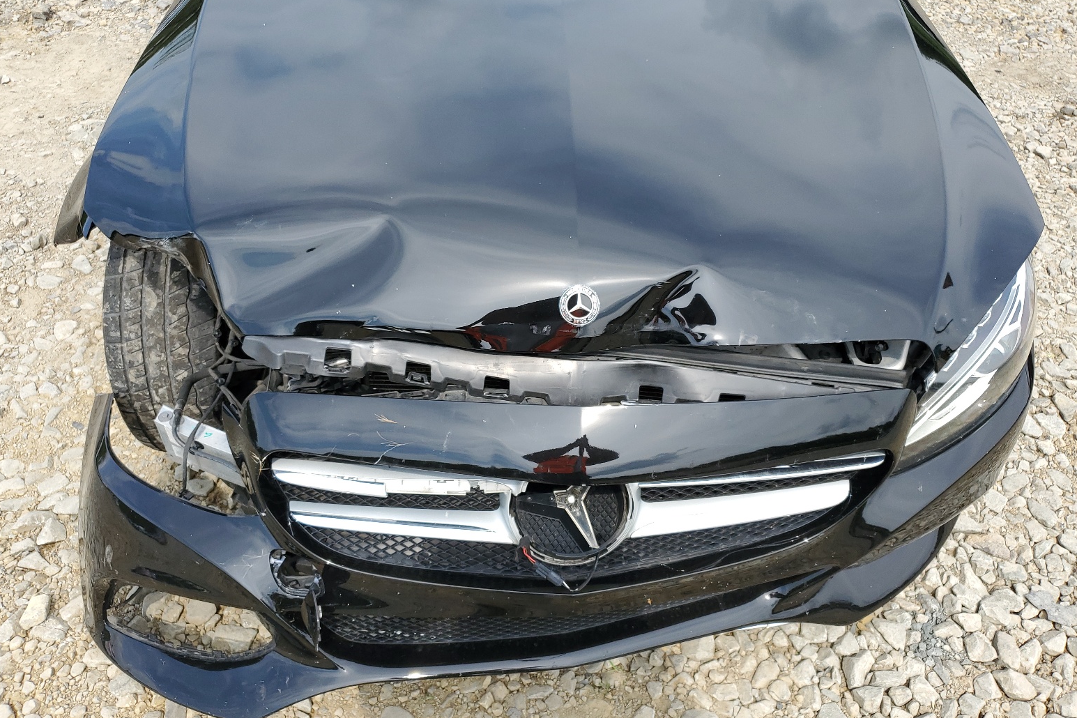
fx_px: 838
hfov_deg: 65.5
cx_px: 537
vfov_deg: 46.4
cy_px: 333
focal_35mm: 28
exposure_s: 1/1429
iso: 50
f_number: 1.5
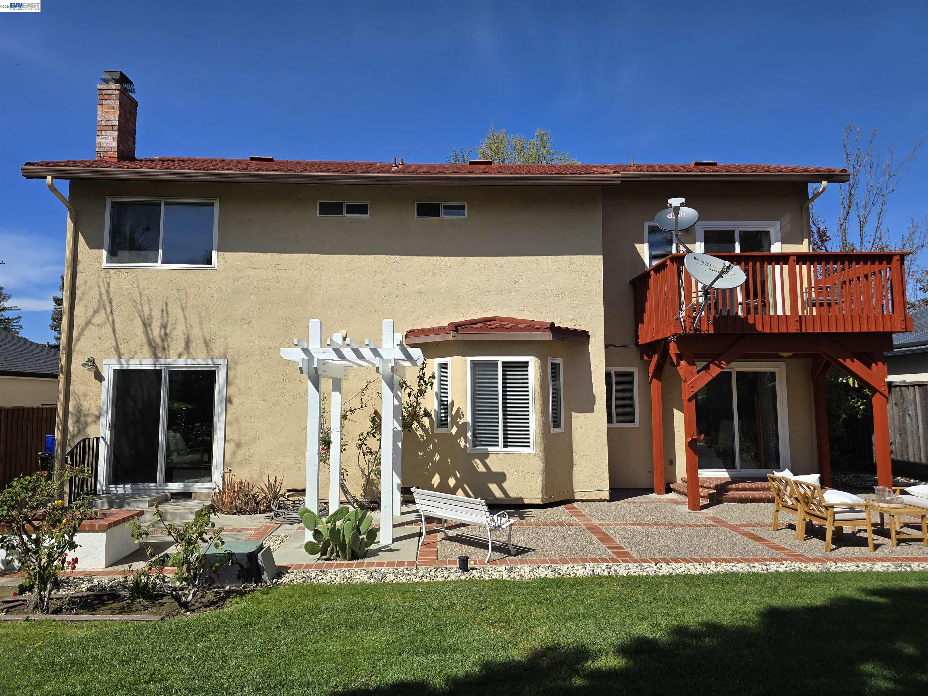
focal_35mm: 23
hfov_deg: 73.9
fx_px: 617
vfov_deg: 58.9
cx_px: 464
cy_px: 348
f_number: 1.7
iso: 12
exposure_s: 1/1073
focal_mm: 6.3
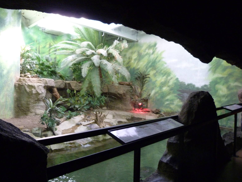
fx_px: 182
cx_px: 122
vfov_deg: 53.1
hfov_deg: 67.3
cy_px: 90
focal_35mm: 26
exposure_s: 1/15
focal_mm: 4.5
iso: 400
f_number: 2.8
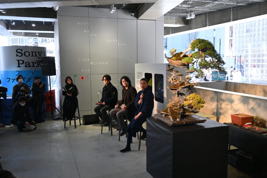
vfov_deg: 40.8
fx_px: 239
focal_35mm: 32
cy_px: 89
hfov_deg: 58.3
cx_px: 134
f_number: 4.5
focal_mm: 21.5
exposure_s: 1/80
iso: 320
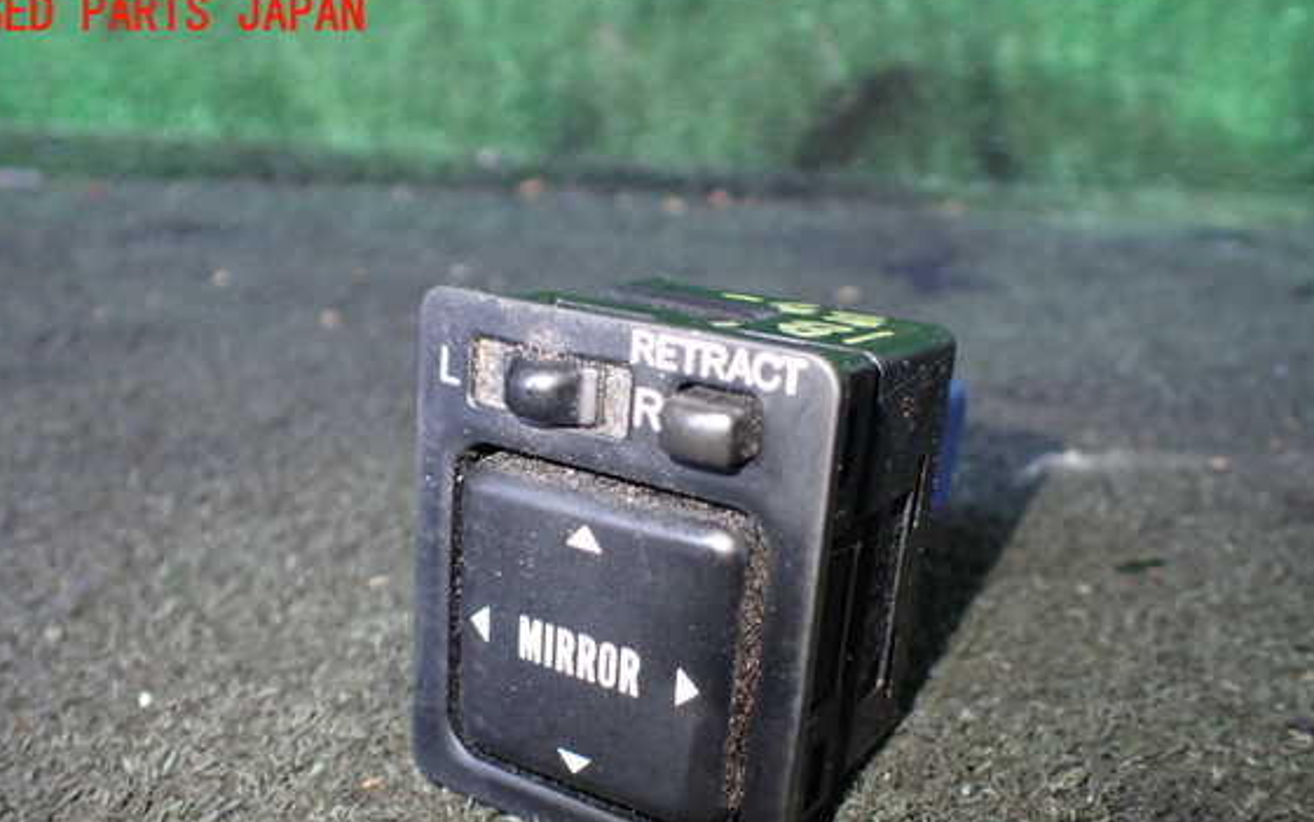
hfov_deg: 56.7
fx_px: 1218
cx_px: 642
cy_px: 513
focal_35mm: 34
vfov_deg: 37.1
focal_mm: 5.4
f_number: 2.3
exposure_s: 1/30
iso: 800
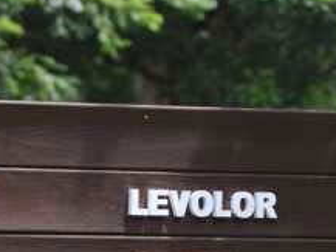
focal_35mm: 582
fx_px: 5652
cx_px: -19
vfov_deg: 2.5
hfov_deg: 3.4
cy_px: 447
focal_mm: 100
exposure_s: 1/320
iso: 100
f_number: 4
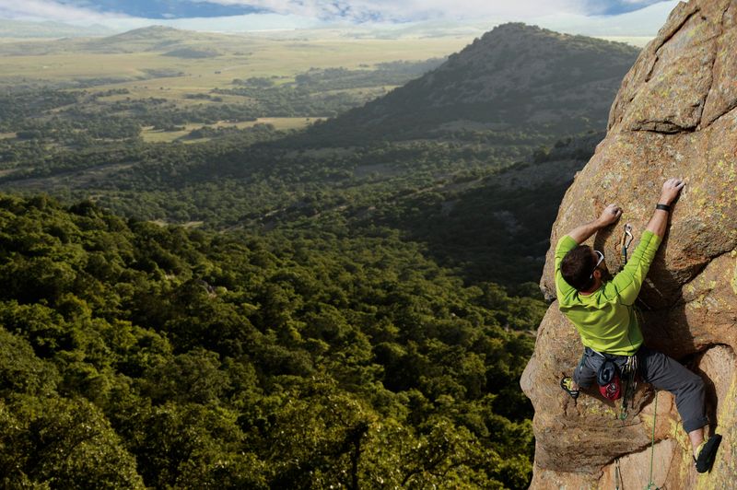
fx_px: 1145
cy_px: 245
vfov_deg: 24.2
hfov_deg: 35.7
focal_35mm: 56
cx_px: 368
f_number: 14
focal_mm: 56
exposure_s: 1/30
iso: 100
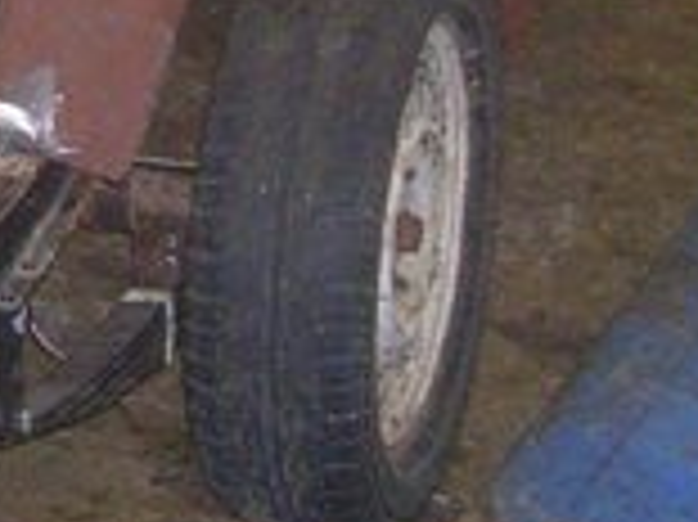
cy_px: -274
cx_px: -108
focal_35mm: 157
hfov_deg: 12.3
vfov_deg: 9.2
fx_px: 3163
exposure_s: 1/60.1
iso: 200
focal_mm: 5.8
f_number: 2.8
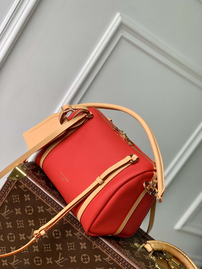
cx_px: 101
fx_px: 405
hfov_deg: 28.0
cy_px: 134
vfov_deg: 36.8
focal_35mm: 52
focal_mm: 6
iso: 20
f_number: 2.4
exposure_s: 1/122
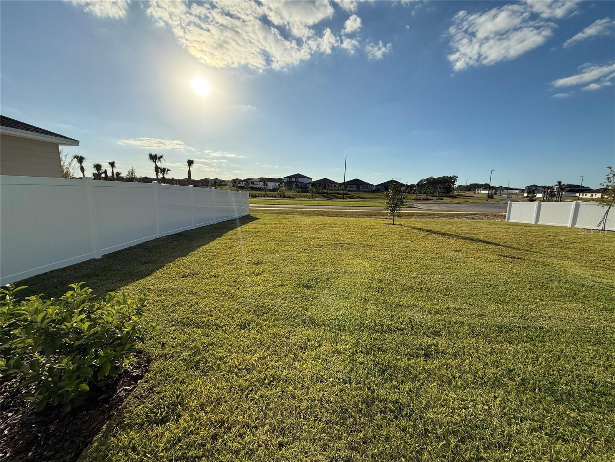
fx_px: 249
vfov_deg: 85.7
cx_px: 308
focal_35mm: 14
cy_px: 231
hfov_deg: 102.1
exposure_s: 1/4425
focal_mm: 2.22
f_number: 2.2
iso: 50
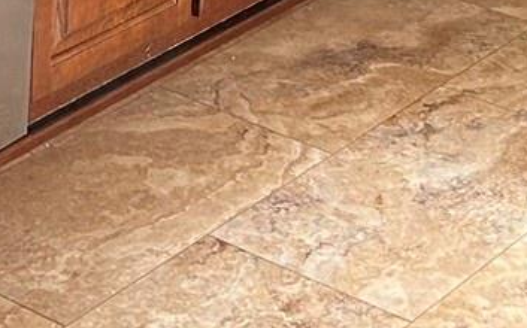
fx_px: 2296
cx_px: -15
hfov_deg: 12.9
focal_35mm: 160
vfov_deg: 7.5
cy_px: -553
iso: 100
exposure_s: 1/120
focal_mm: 5.7
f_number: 1.5
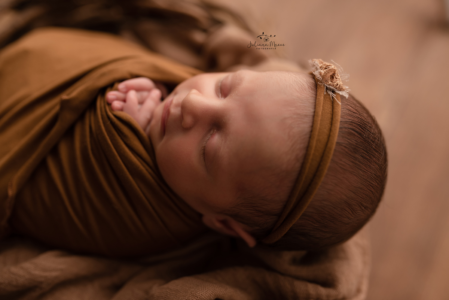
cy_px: 150
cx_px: 224
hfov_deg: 54.4
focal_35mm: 35
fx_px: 437
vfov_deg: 37.9
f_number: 2.5
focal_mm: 35
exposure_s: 1/100
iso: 100
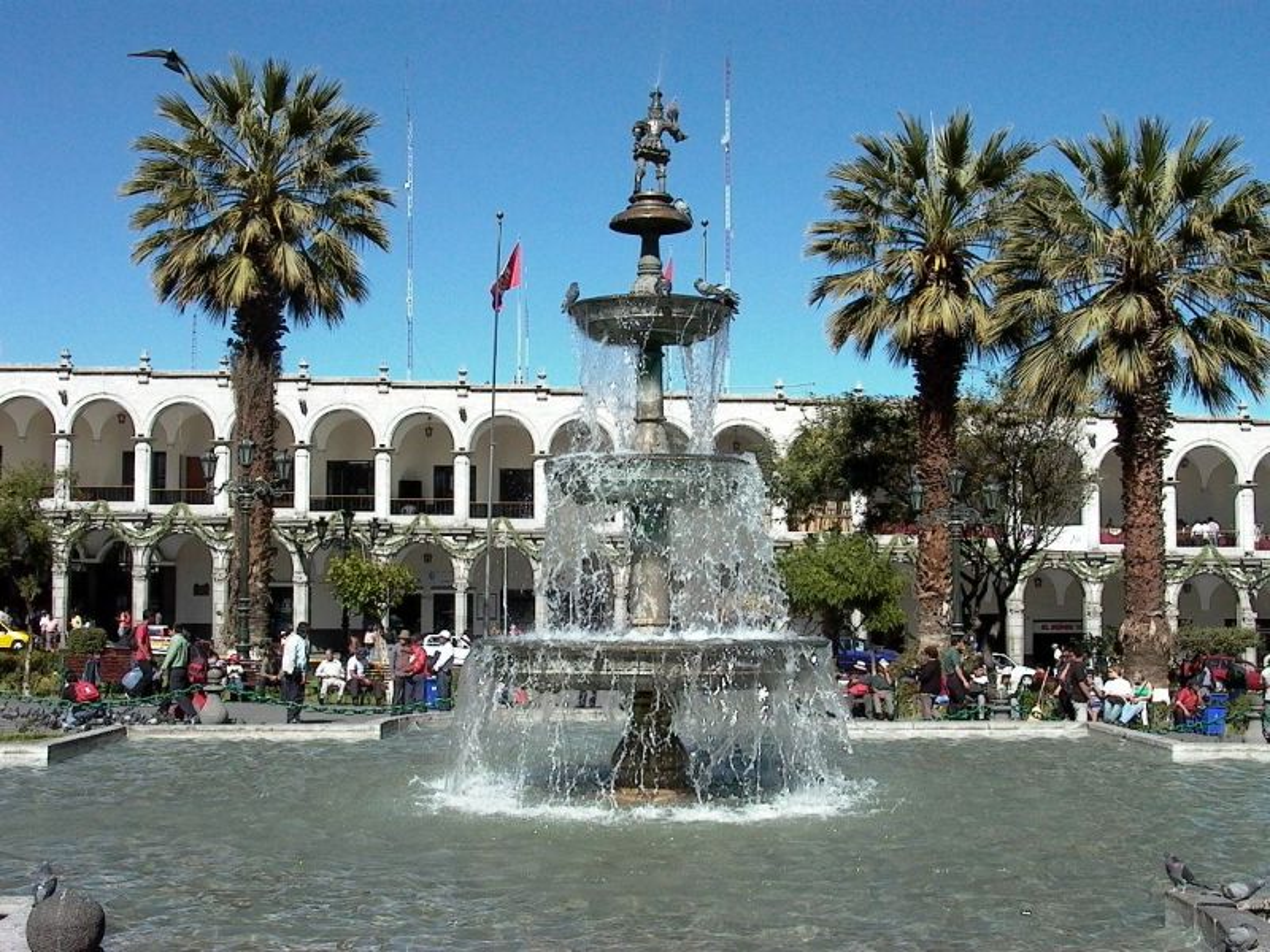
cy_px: 476
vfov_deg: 30.3
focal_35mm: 48
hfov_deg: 39.7
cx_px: 635
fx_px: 1761
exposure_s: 1/356
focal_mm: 9.53
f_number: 8
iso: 100
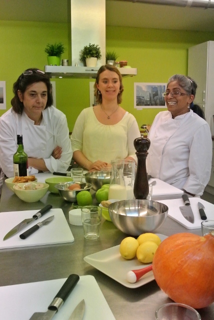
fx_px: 329
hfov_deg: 36.0
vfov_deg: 51.8
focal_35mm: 37
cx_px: 107
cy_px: 160
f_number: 6.3
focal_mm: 14
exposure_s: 1/200
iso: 3200
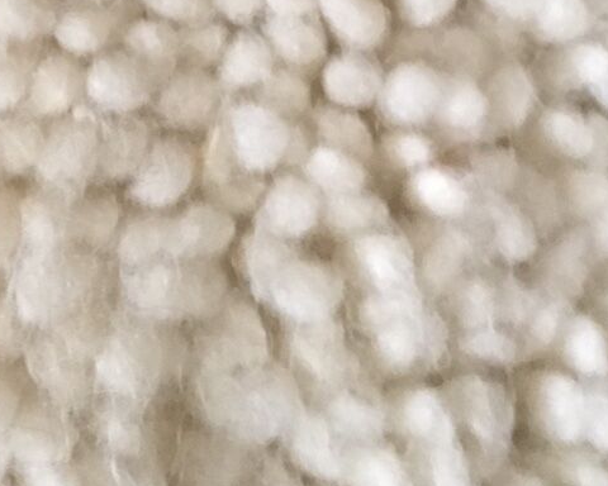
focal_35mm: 119
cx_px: -191
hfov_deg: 15.4
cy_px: -442
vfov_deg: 11.8
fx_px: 2141
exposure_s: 1/20
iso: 200
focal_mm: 4.15
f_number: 2.2
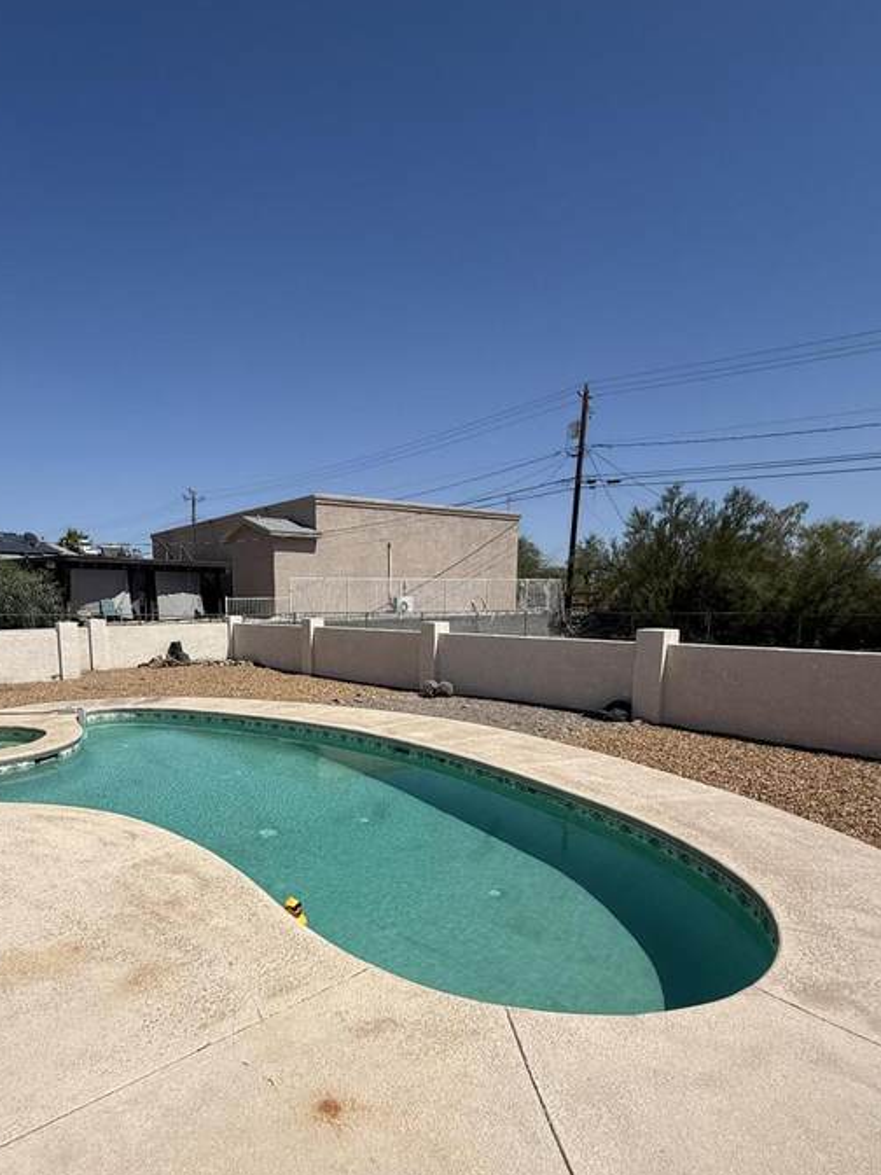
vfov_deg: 80.7
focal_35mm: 20
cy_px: 710
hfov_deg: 64.9
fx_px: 679
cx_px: 323
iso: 50
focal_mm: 2.22
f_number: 2.2
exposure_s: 1/5155
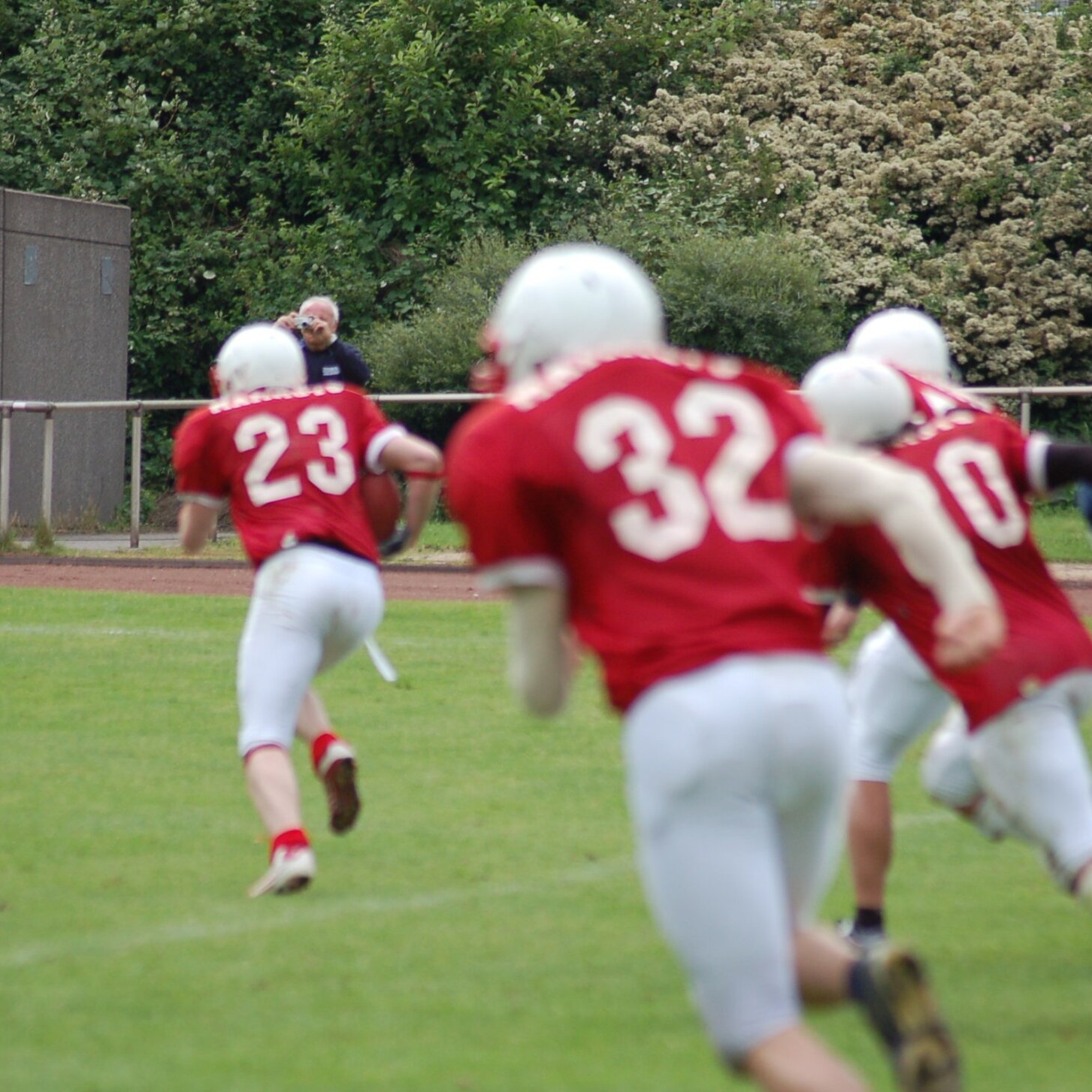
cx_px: 525
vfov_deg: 6.1
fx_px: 10315
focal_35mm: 289
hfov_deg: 6.1
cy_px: 545
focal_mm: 150
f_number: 4.5
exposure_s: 1/800
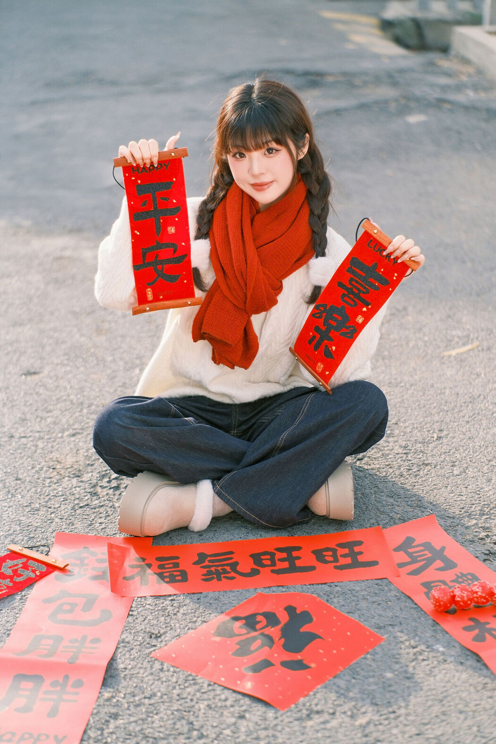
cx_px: 248
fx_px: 1550
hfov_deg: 18.2
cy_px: 372
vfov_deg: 27.0
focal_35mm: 75
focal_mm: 50
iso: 640
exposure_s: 1/4000
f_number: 1.6
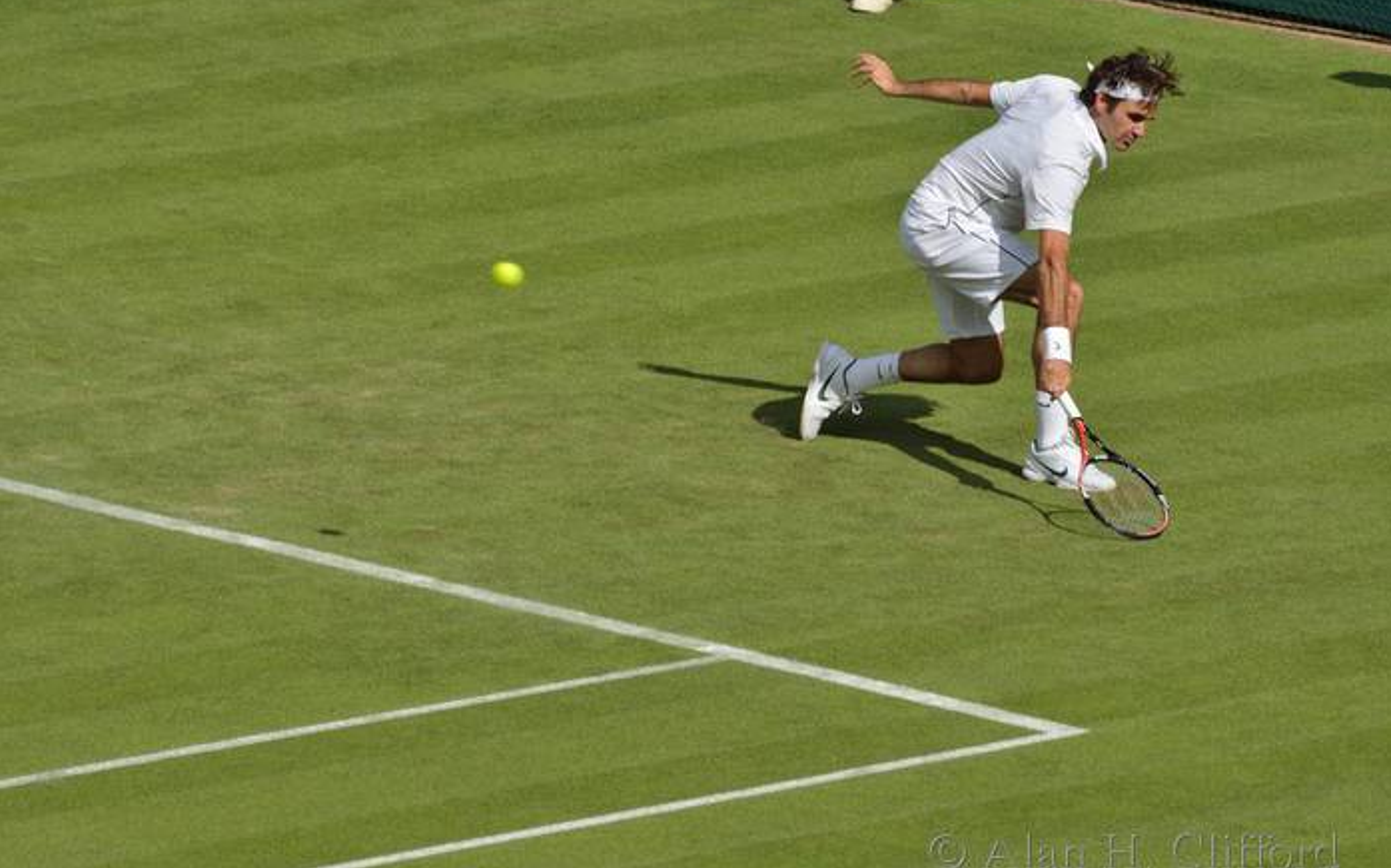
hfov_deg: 4.9
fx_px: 16257
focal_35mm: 429
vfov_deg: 3.1
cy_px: 438
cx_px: 696
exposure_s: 1/640
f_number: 7.1
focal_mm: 280
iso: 100
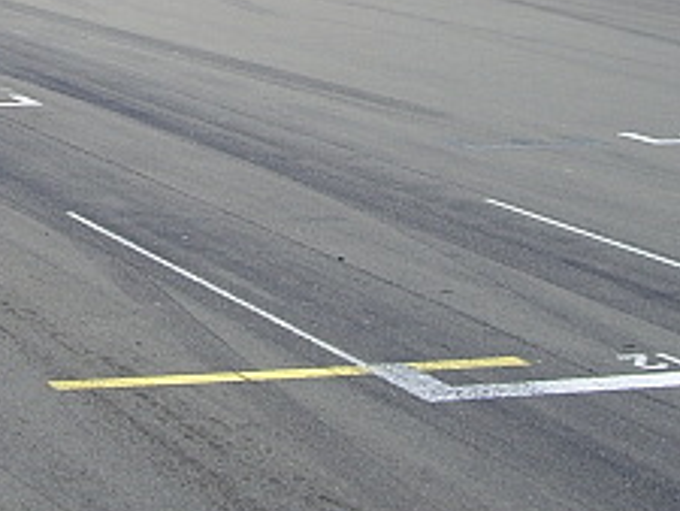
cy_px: -85
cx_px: 9
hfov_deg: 14.4
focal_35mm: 135
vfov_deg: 10.8
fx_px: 2653
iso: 50
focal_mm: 7.9
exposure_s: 1/160
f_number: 5.6
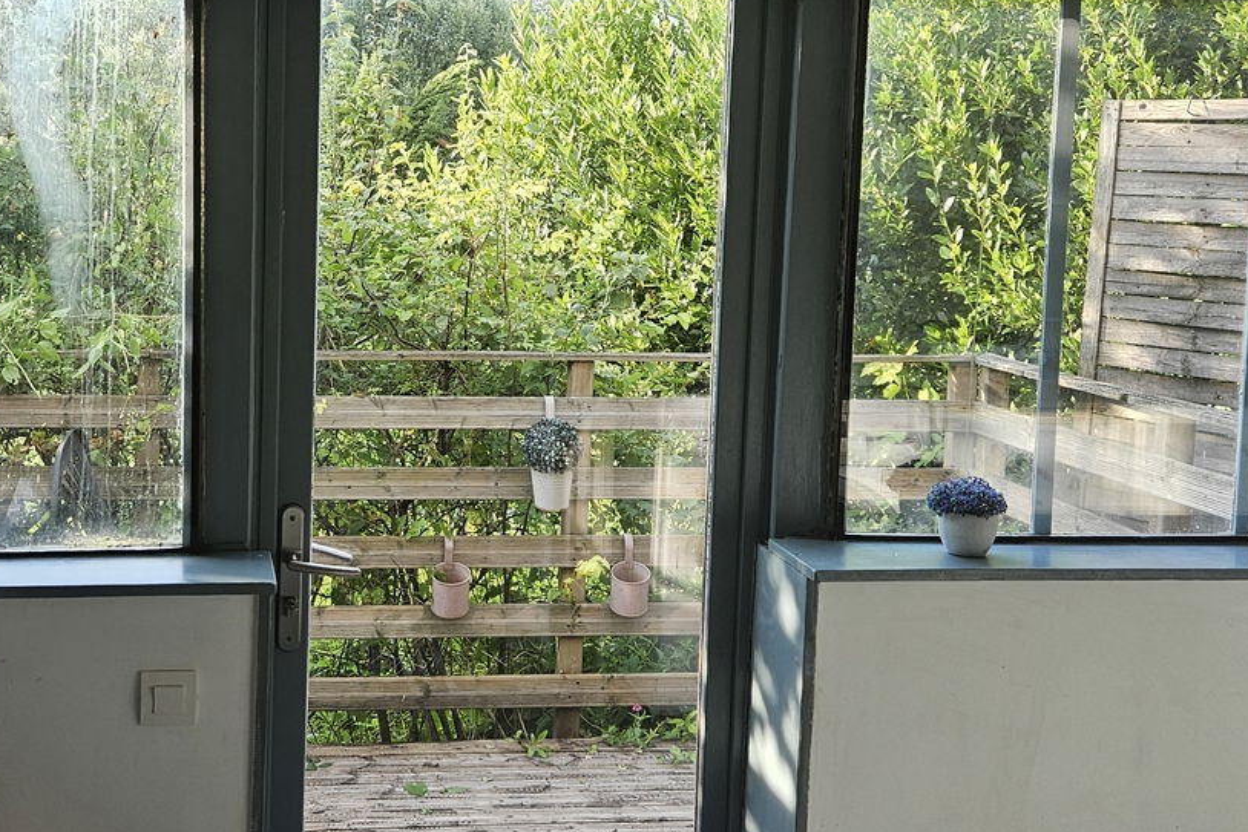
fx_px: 1630
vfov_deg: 28.5
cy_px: 287
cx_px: 397
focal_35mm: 47
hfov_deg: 41.3
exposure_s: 1/180
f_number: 1.8
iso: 64
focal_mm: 5.4
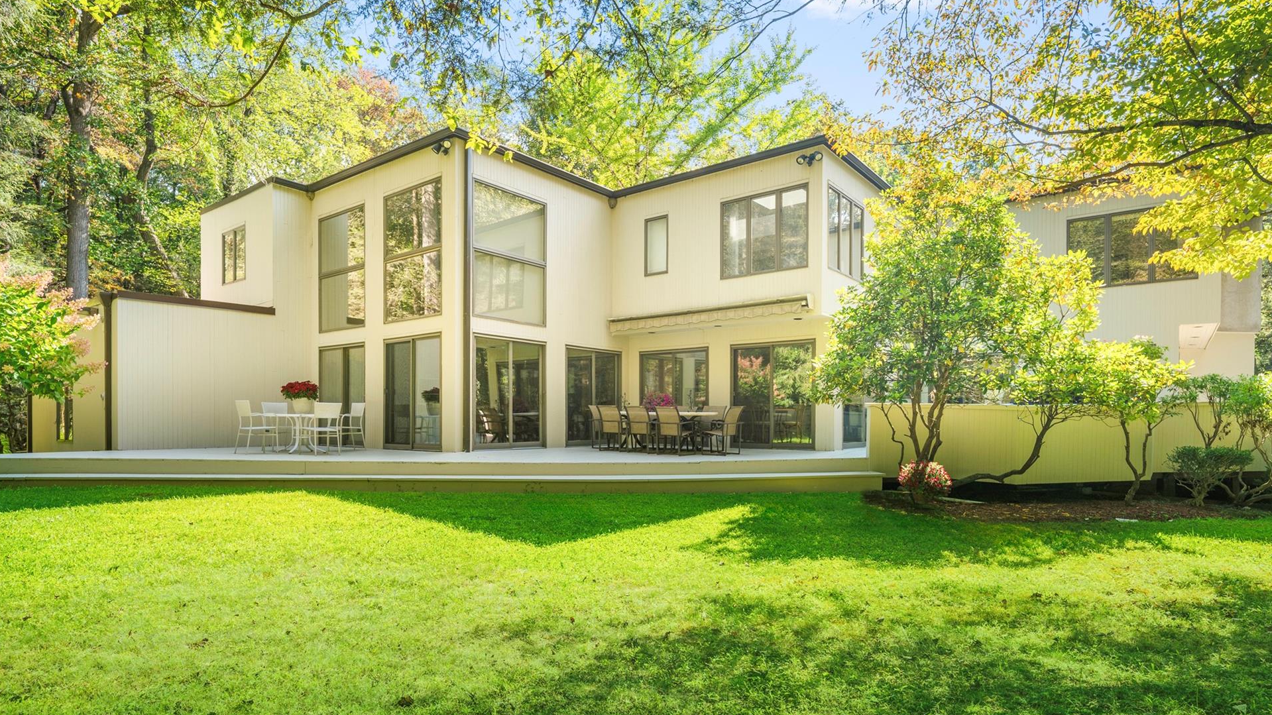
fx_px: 641
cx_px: 627
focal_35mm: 19
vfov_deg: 58.2
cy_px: 317
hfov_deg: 89.6
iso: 250
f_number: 9
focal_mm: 17
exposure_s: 1/30
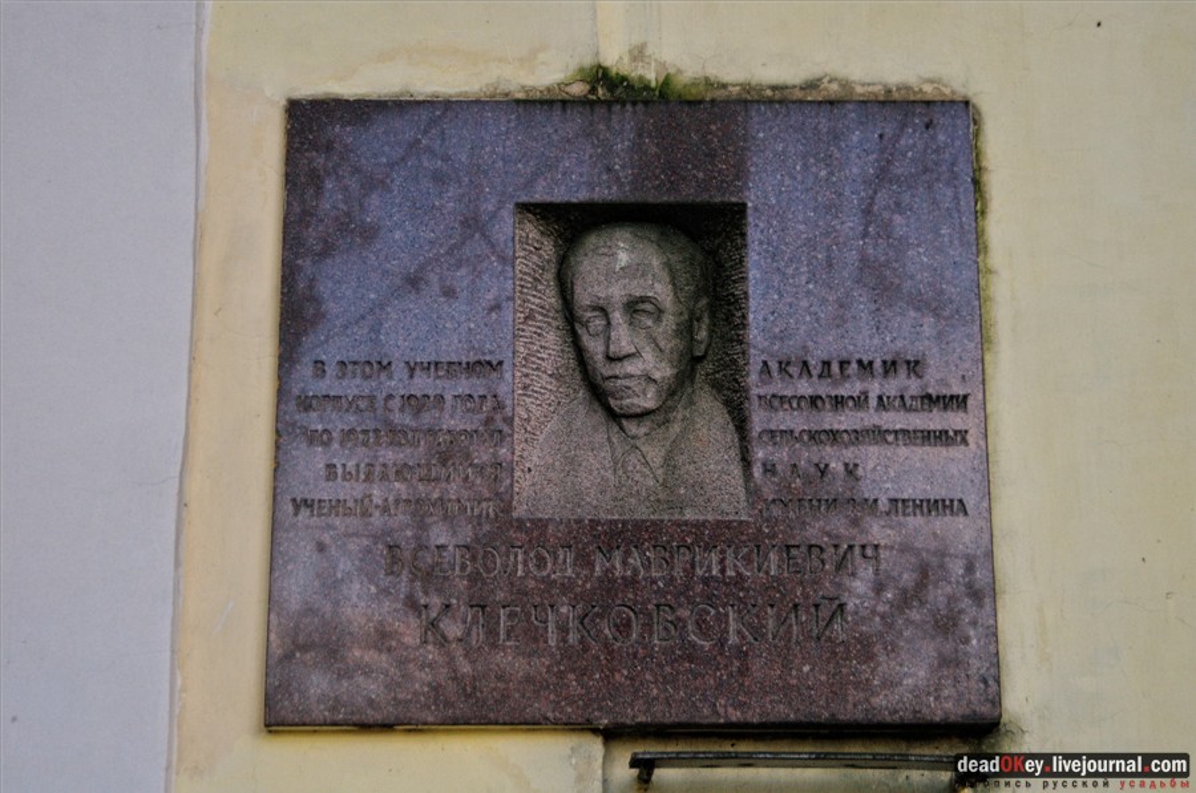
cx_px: 598
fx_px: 2239
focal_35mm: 68
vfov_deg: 20.1
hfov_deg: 29.9
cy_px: 396
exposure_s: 1/80
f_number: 4.5
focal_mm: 45
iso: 640
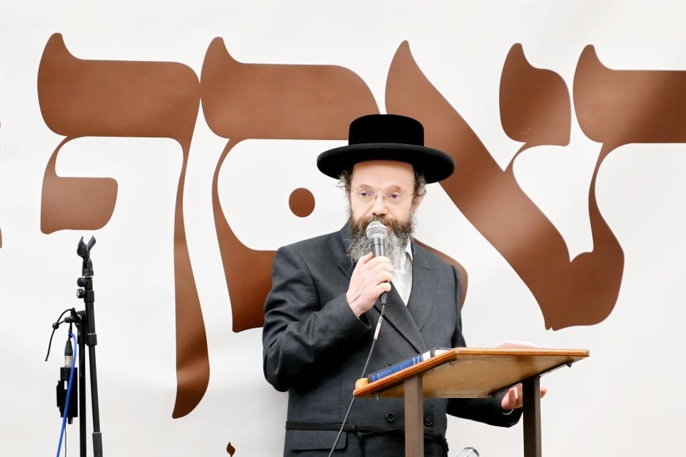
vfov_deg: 4.6
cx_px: 343
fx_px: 5715
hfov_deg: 6.9
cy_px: 228
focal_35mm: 300
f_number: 2.8
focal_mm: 200
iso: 320
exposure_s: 1/160
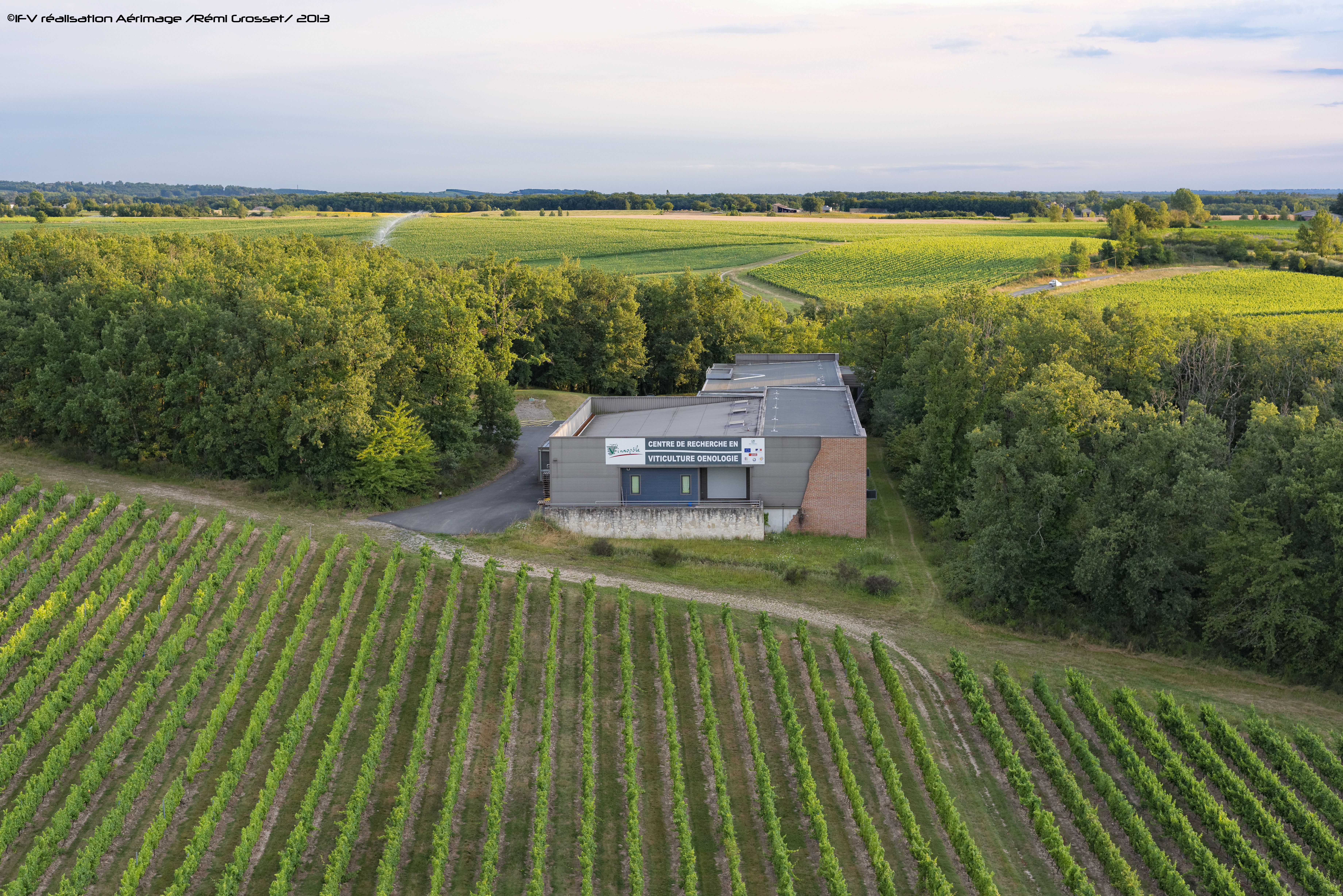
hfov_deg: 39.6
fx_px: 1866
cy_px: 448
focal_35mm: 50
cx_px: 672
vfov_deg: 27.0
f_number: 7.1
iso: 400
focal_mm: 50
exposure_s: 1/200
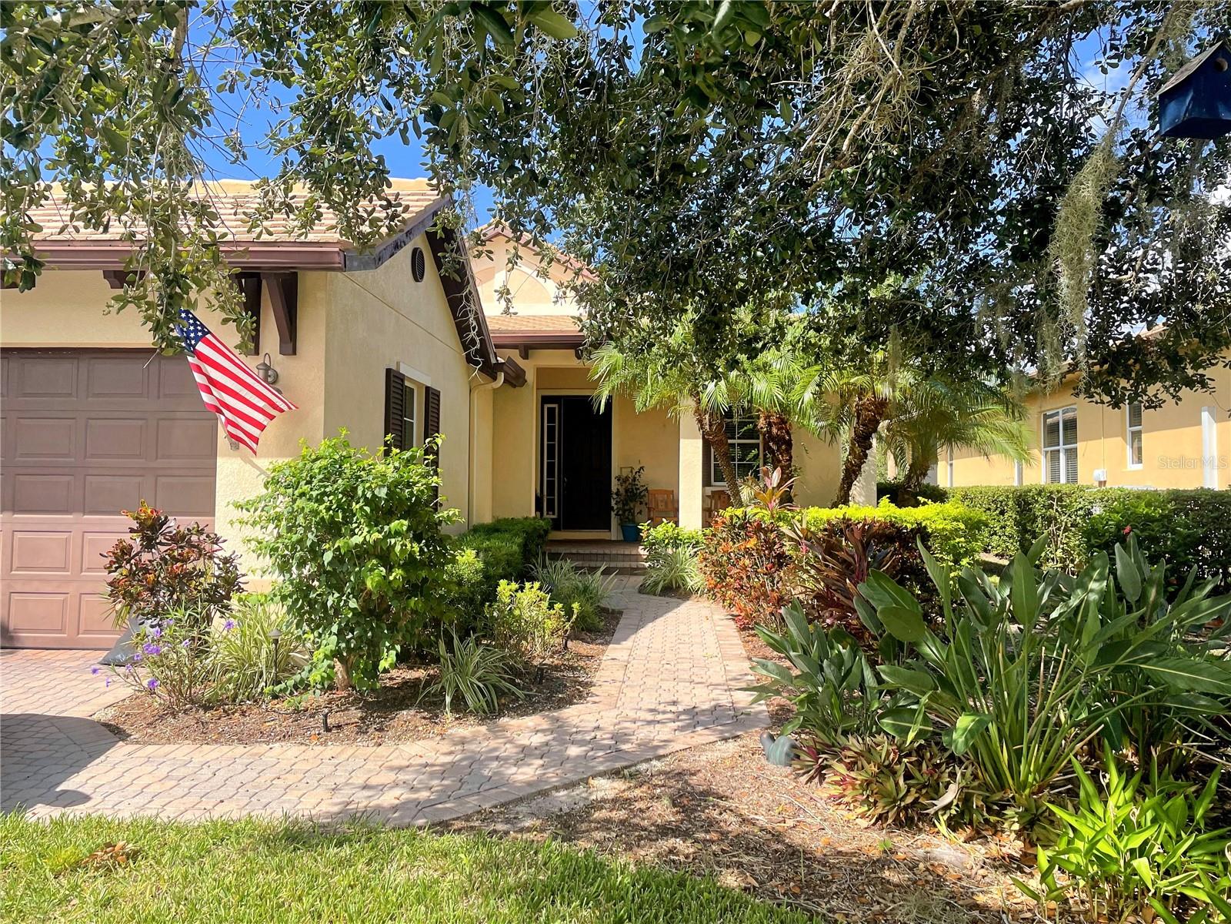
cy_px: 462
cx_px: 616
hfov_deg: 67.3
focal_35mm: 26
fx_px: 925
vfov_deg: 53.1
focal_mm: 4.2
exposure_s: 1/1401
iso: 32
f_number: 1.6
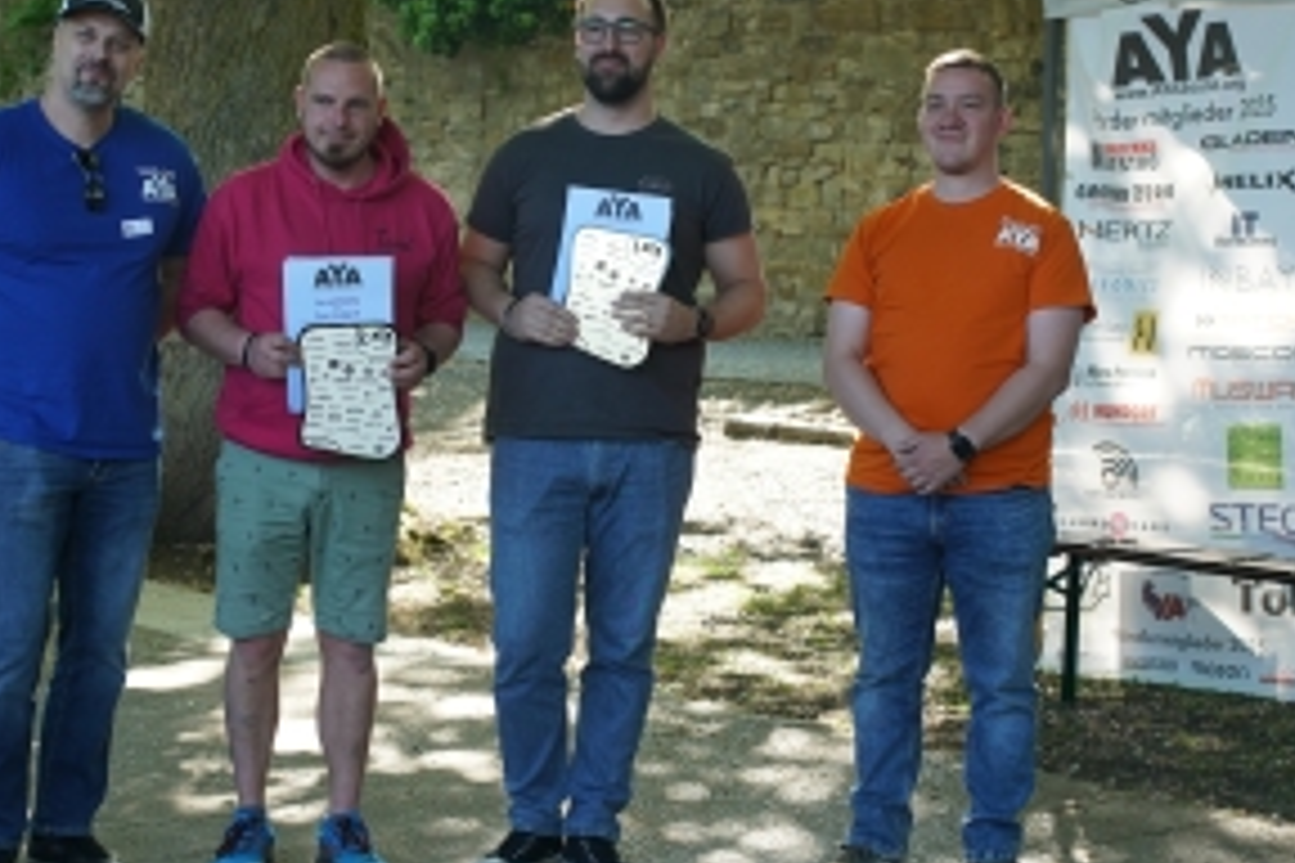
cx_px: 486
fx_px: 3057
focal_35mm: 85
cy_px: 400
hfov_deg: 23.9
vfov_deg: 16.1
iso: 500
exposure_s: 1/250
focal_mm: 35
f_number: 4.5
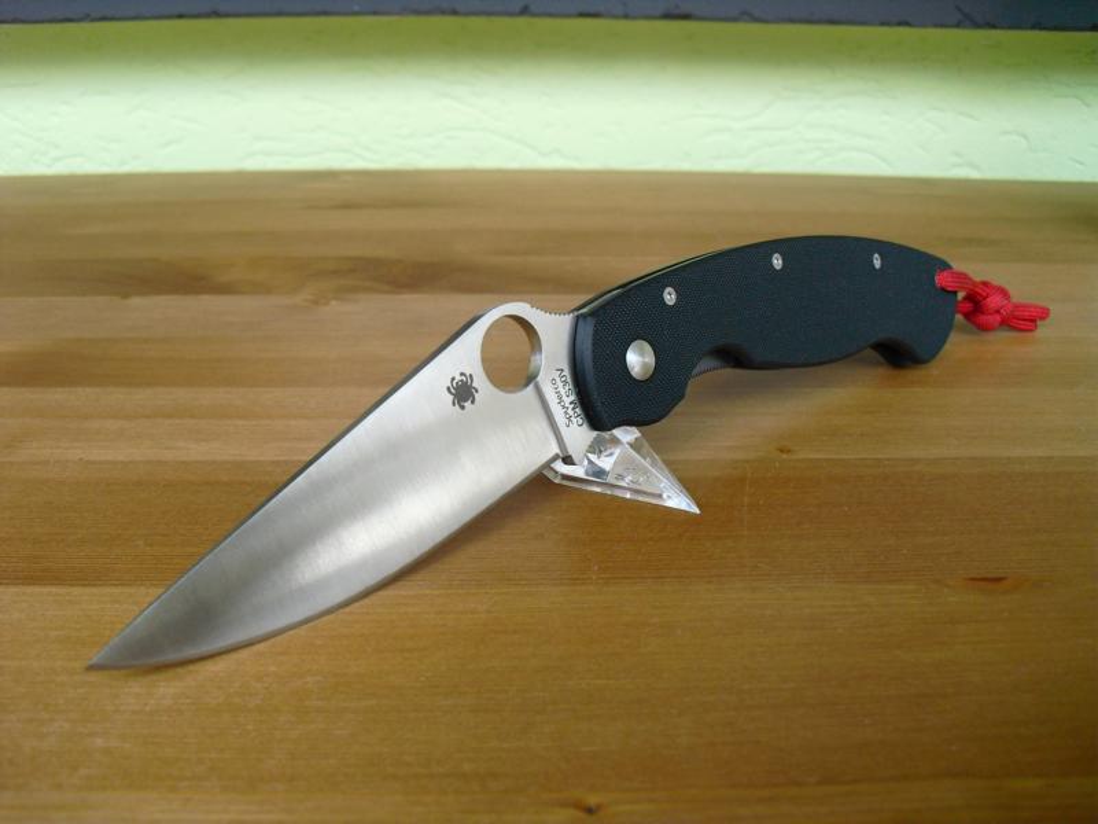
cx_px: 549
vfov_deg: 39.7
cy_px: 412
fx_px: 1142
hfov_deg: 51.4
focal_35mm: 36
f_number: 3.1
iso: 200
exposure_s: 1/80
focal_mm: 6.3
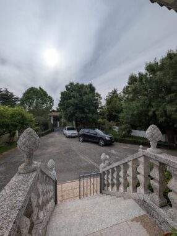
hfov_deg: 90.0
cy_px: 118
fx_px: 88
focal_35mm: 13
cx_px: 88
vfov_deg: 106.1
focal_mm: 1.95
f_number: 2.2
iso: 48
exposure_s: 1/3425
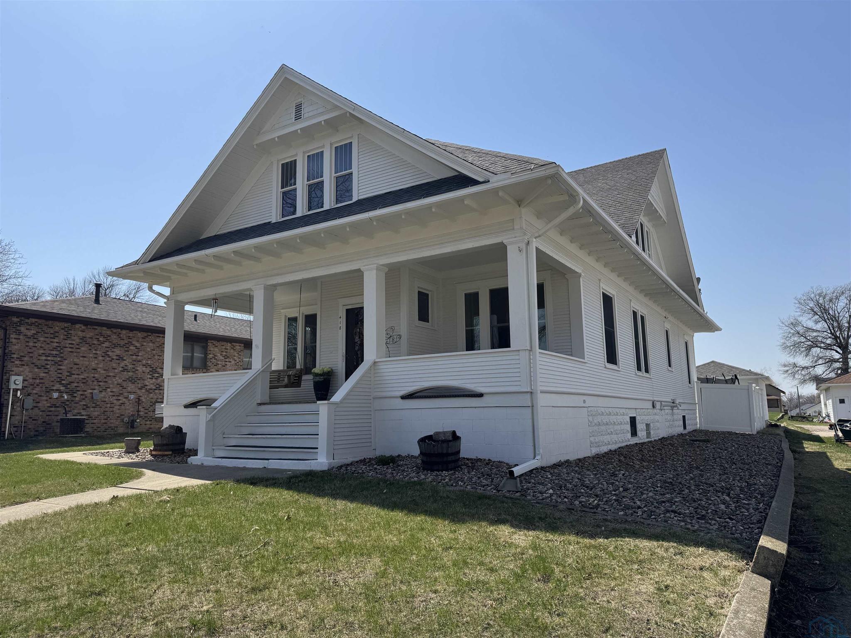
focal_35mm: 24
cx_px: 426
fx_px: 590
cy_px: 319
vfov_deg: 56.8
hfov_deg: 71.6
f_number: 1.78
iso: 80
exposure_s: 1/6410
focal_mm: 6.76
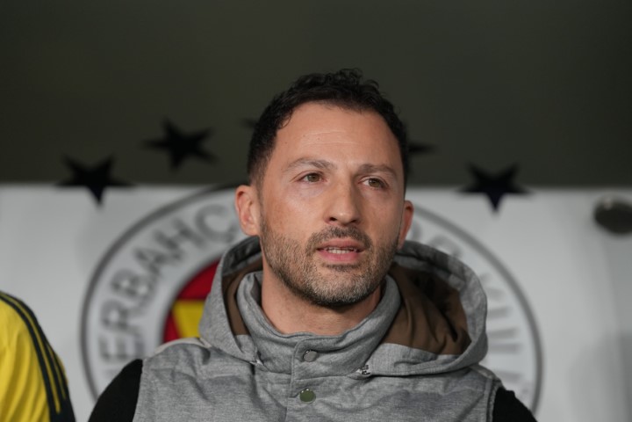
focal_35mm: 164
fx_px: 2879
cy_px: 211
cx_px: 316
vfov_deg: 8.4
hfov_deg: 12.5
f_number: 2.8
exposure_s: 1/1600
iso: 2000
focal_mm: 164
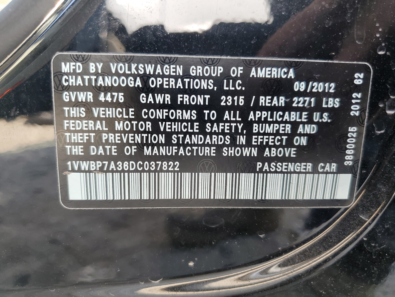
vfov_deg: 53.1
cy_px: 148
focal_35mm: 26
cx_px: 198
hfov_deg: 67.3
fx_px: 297
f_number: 1.5
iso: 54
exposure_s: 1/120
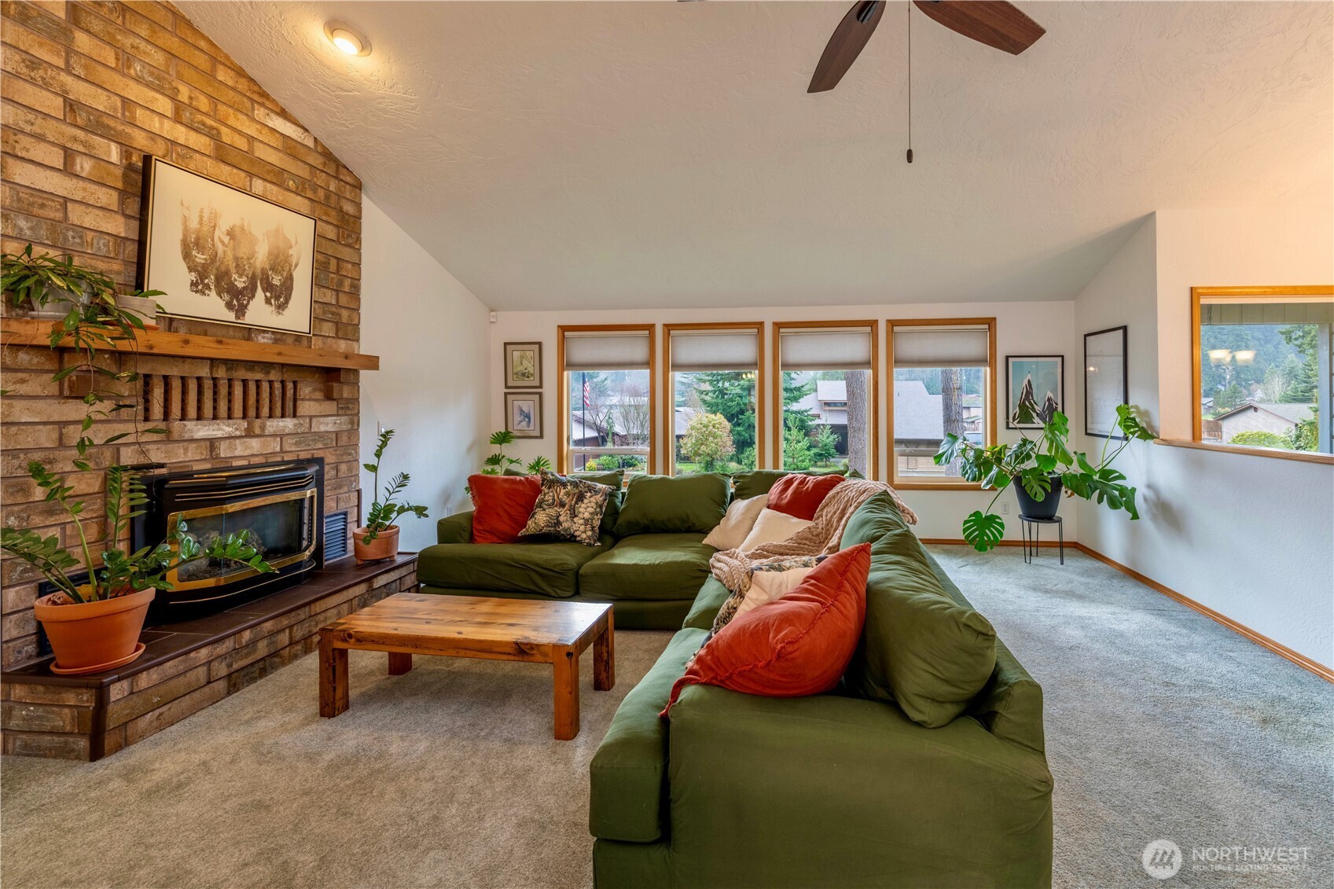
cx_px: 667
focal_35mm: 14
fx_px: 519
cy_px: 444
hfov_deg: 104.3
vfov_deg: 81.2
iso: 320
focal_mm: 14
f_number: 8
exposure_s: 1/40
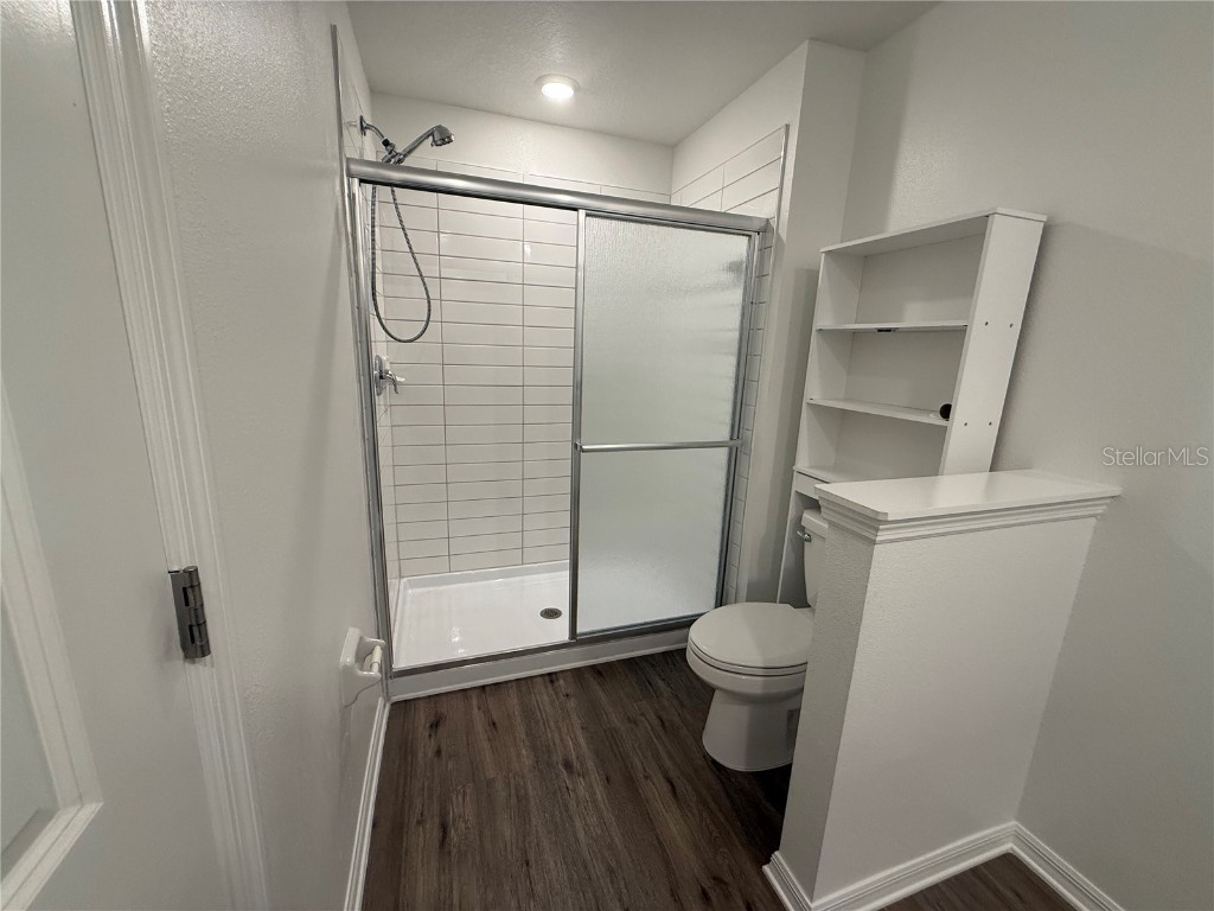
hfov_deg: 102.1
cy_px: 456
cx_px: 607
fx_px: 491
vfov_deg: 85.7
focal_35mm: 14
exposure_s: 1/120
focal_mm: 2.22
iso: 200
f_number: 2.2
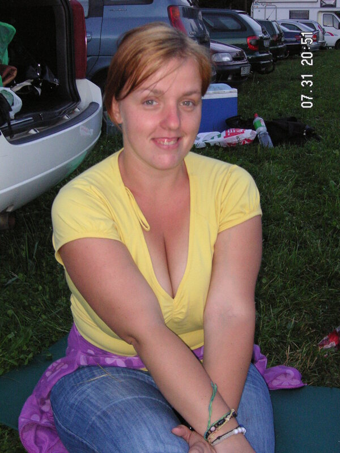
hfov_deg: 29.1
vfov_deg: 38.2
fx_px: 655
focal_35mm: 50
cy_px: 226
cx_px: 170
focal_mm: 8.4
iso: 160
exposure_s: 1/45
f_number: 3.4
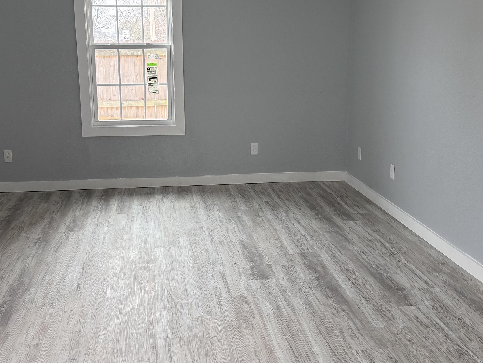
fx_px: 572
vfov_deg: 35.1
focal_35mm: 41
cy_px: 150
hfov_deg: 45.6
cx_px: 204
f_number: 1.78
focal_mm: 6.76
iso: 200
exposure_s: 1/184
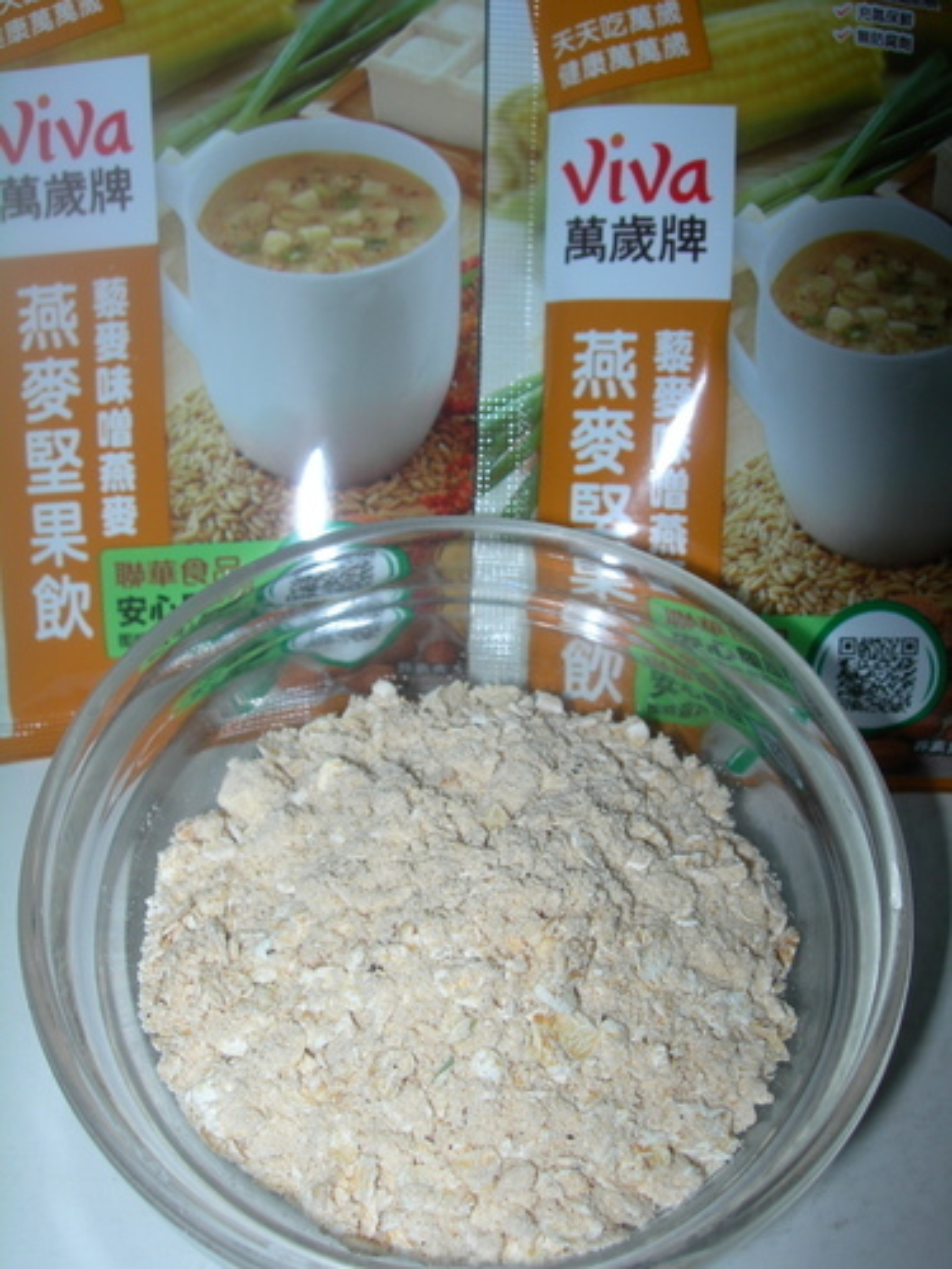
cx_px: 476
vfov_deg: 49.0
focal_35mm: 38
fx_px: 1393
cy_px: 634
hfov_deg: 37.7
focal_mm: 7.8
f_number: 4.8
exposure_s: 1/60.1
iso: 50
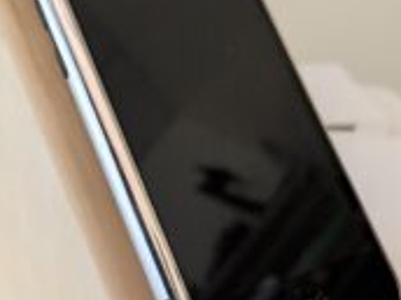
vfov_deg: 25.1
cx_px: 161
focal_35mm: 58
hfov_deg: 33.1
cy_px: 205
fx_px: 672
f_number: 1.89
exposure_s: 1/24
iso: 400
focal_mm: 5.43
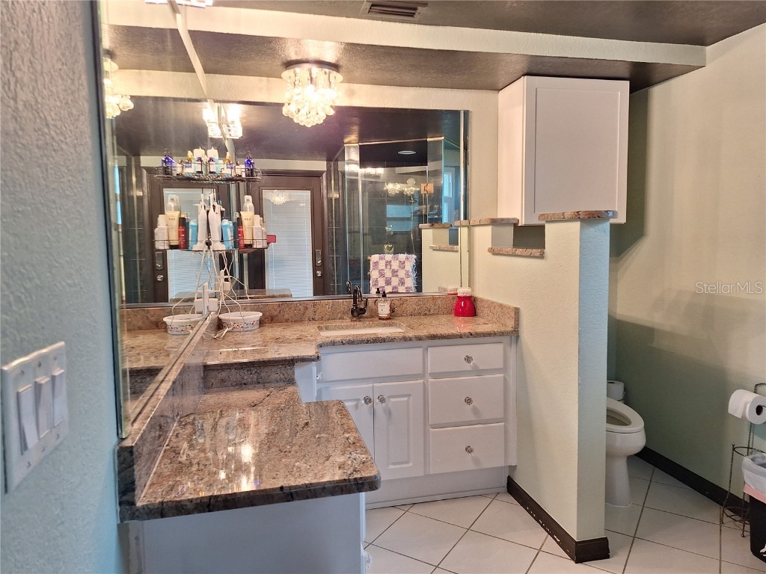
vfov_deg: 58.9
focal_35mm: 23
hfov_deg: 73.9
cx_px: 383
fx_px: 509
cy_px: 287
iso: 64
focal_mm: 5.54
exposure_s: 1/40
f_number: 1.8
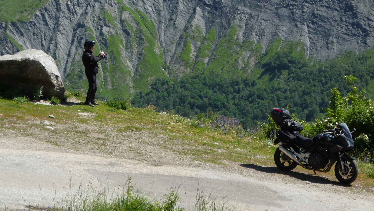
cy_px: 47
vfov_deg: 12.4
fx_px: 962
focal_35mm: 97
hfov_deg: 22.0
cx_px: 198
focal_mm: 12.2
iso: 100
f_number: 5.4
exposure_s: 1/320
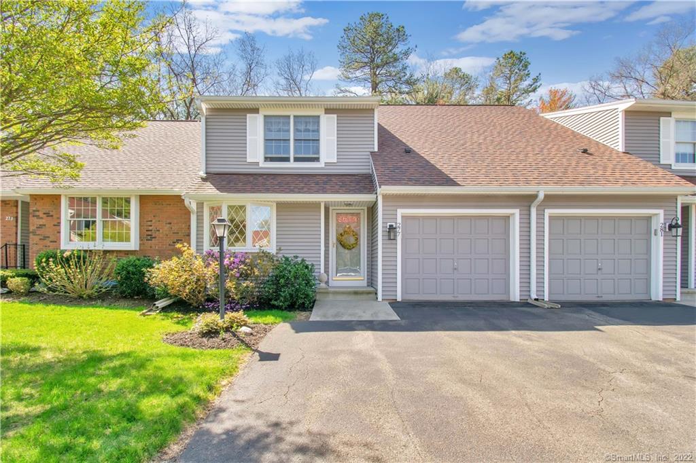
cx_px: 348
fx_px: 290
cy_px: 232
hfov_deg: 100.4
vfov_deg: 77.3
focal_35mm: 15
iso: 400
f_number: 10
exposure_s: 1/250
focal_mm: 10
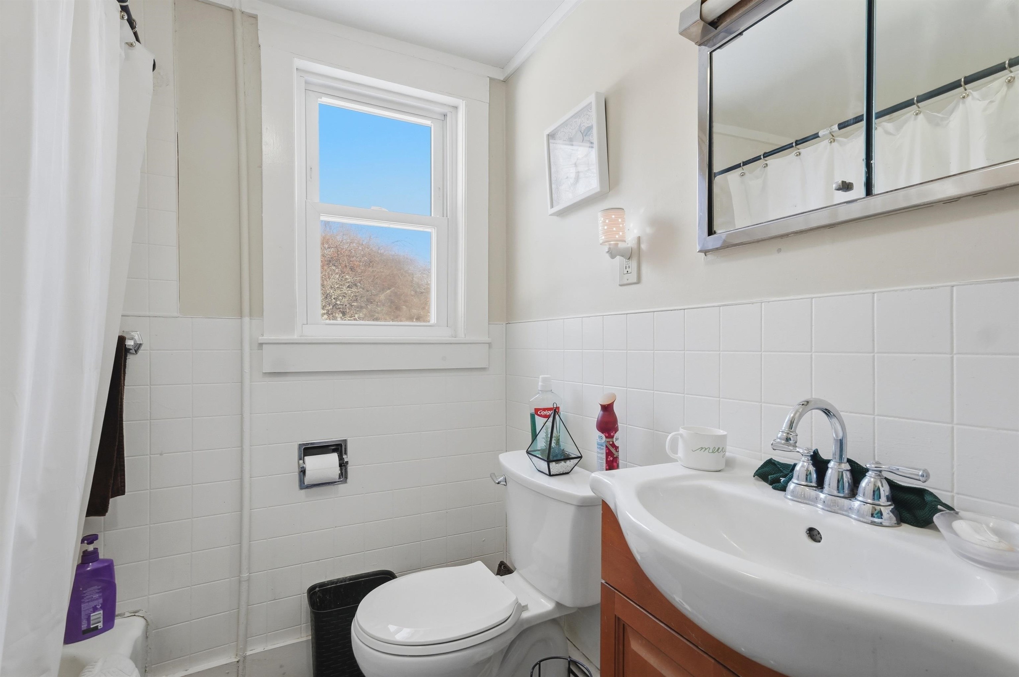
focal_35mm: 16
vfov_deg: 71.9
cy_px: 338
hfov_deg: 95.0
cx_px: 510
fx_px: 467
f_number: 7.1
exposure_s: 1/500
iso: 800
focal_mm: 11
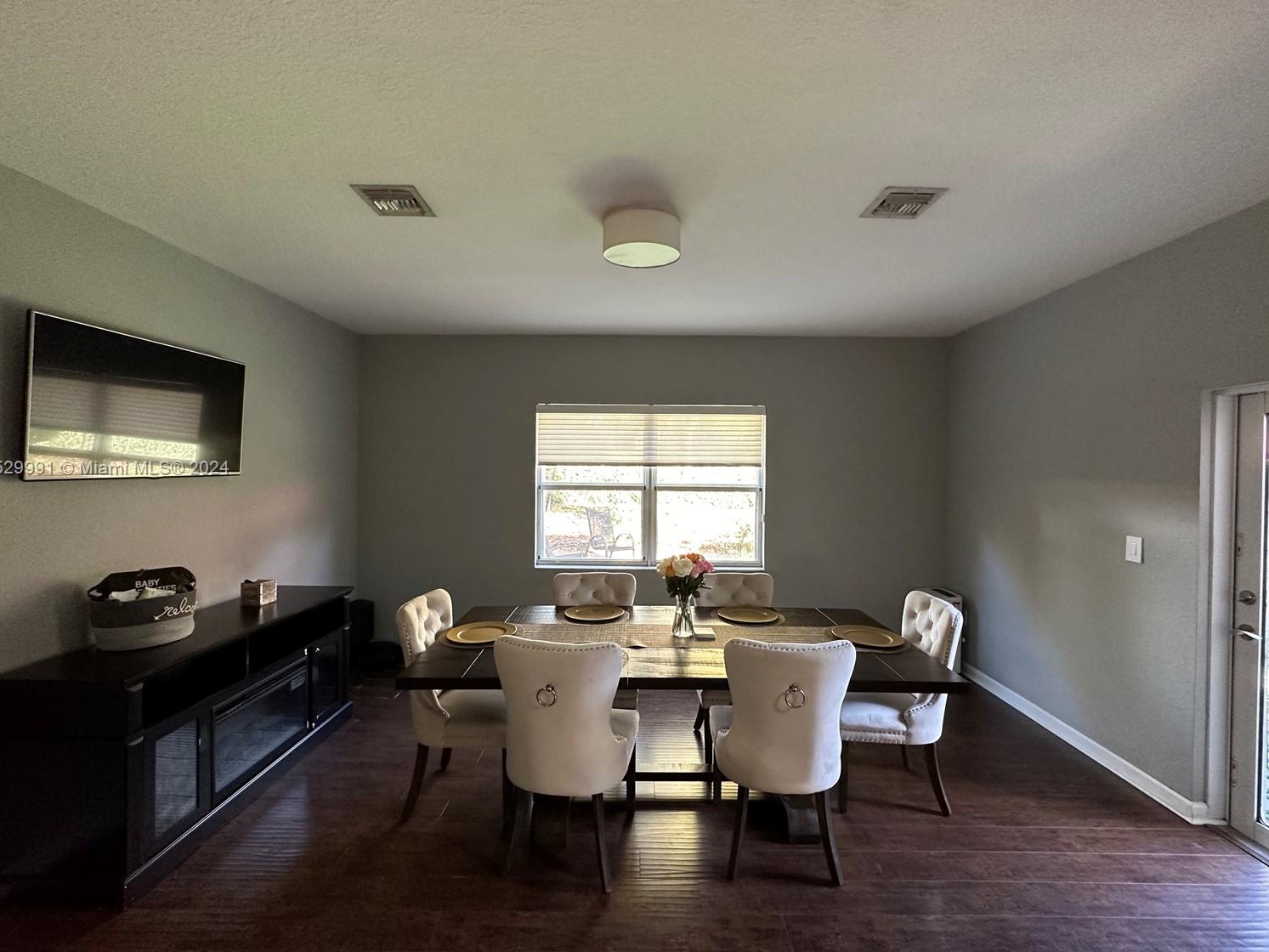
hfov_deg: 98.2
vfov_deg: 81.7
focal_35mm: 15
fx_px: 550
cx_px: 637
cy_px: 469
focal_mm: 2.22
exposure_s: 1/62
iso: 320
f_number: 2.2
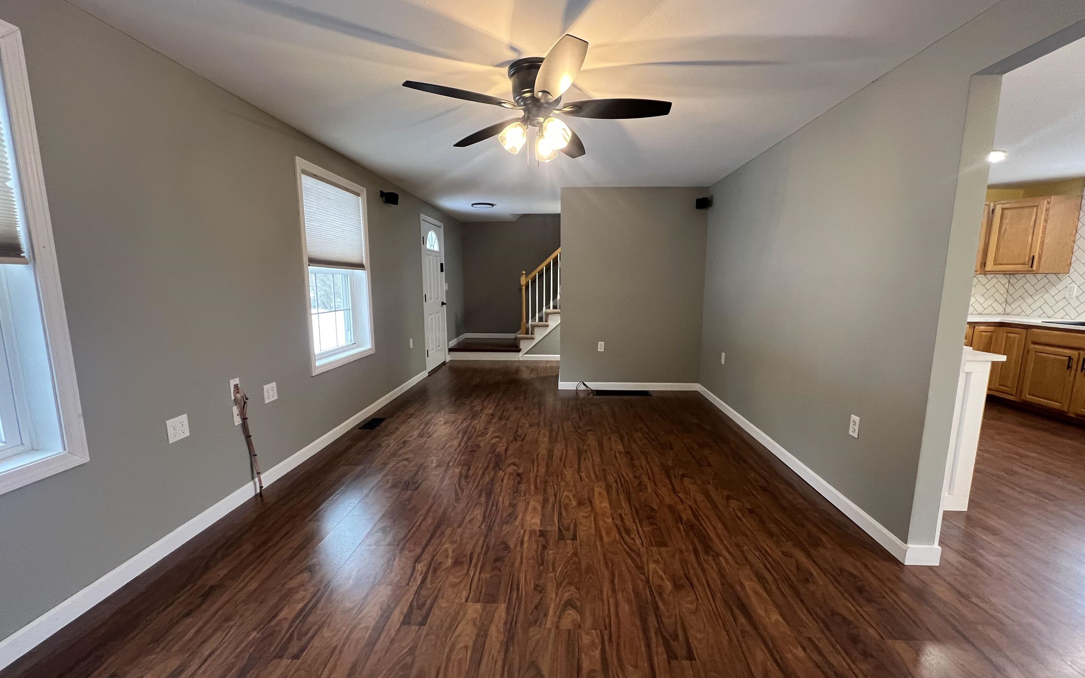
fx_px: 414
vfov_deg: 78.6
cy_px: 344
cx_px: 548
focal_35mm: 14
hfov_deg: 105.3
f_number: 1.8
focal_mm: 1.57
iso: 320
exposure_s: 1/60
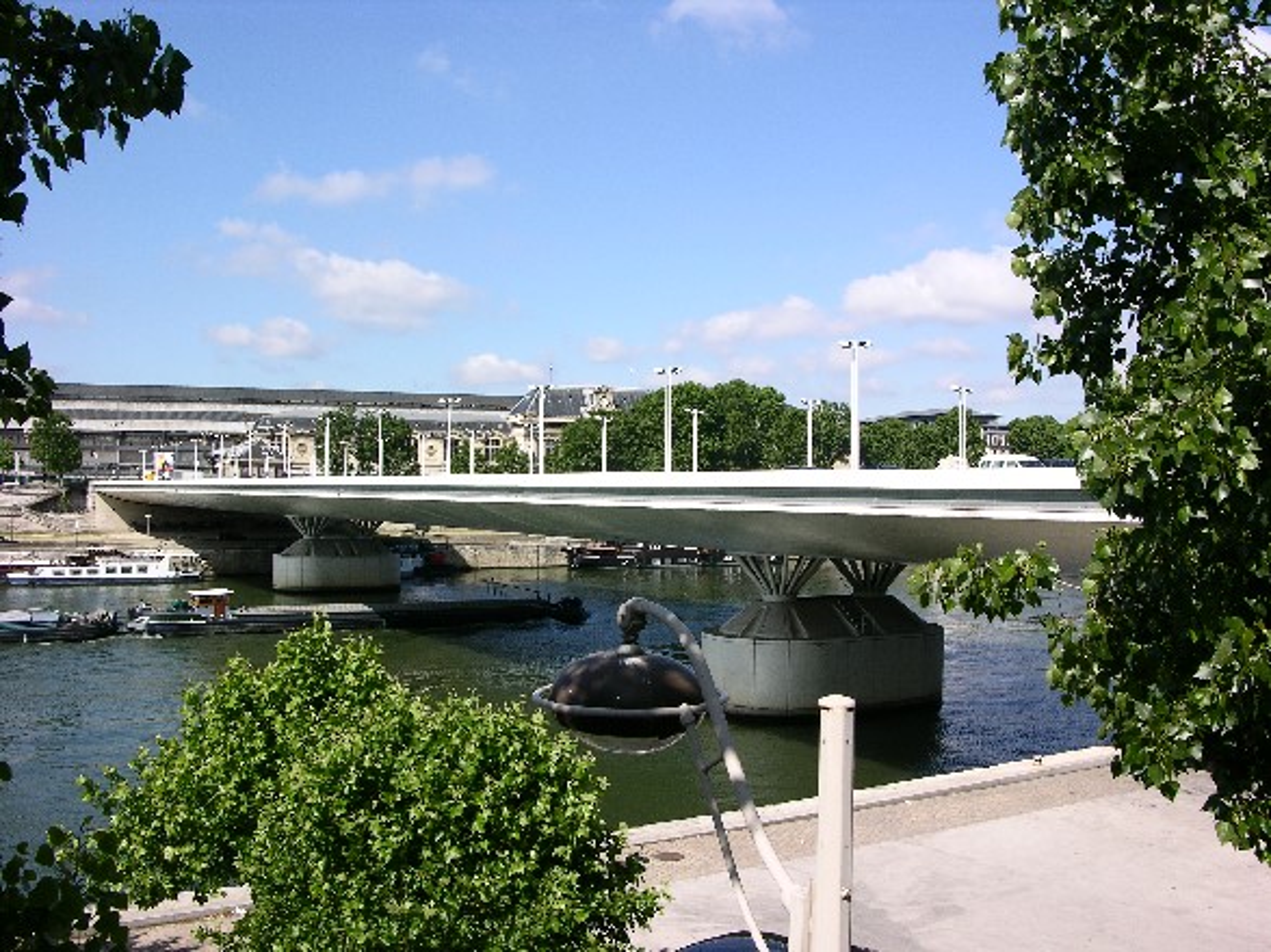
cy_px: 476
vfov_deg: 40.7
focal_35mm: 35
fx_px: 1285
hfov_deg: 52.6
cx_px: 636
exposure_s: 1/136
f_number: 8
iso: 50
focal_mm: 8.9
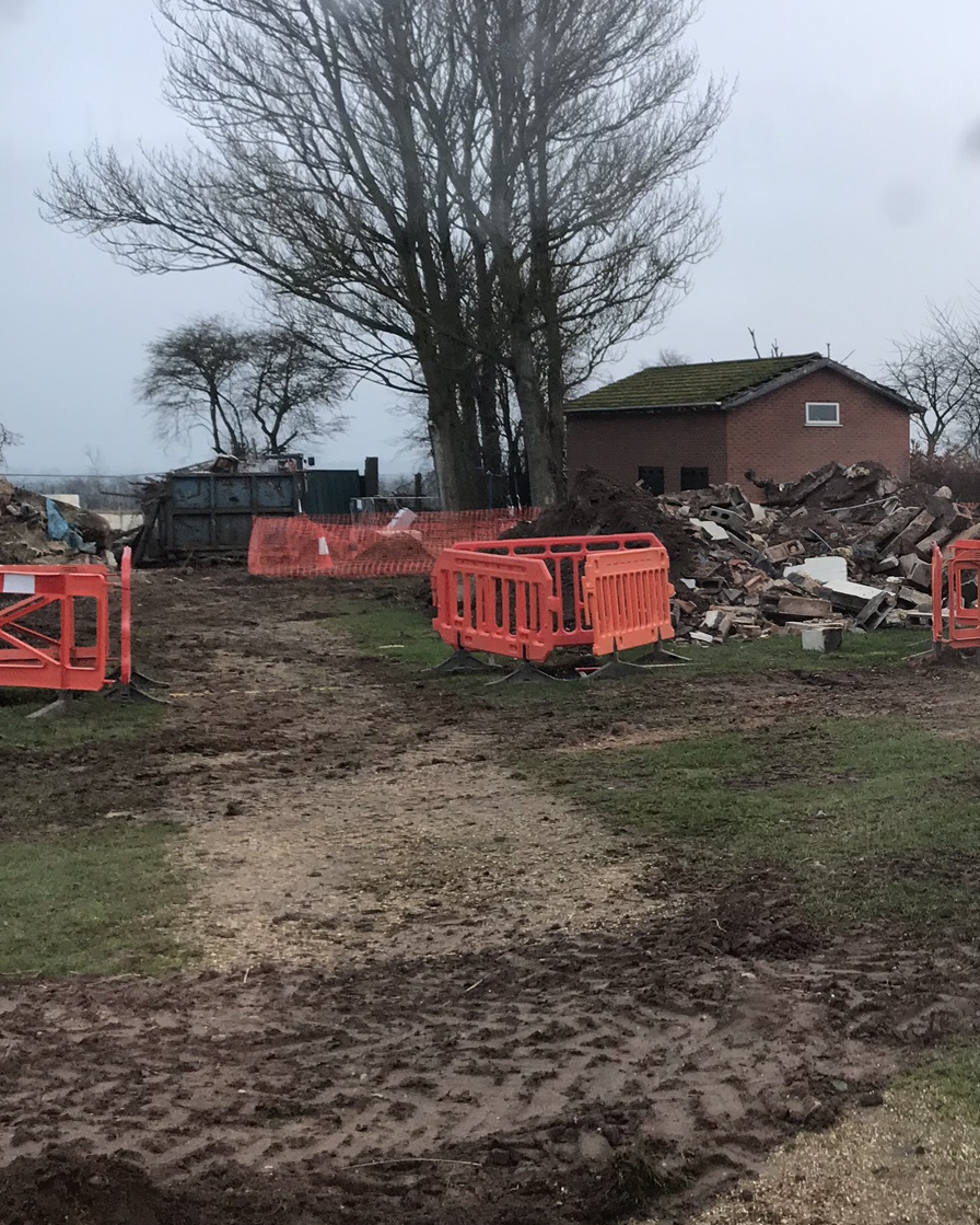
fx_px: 1812
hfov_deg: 28.6
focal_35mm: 50
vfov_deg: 37.3
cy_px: 534
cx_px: 948
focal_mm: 3.99
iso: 40
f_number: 1.8
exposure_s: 1/100
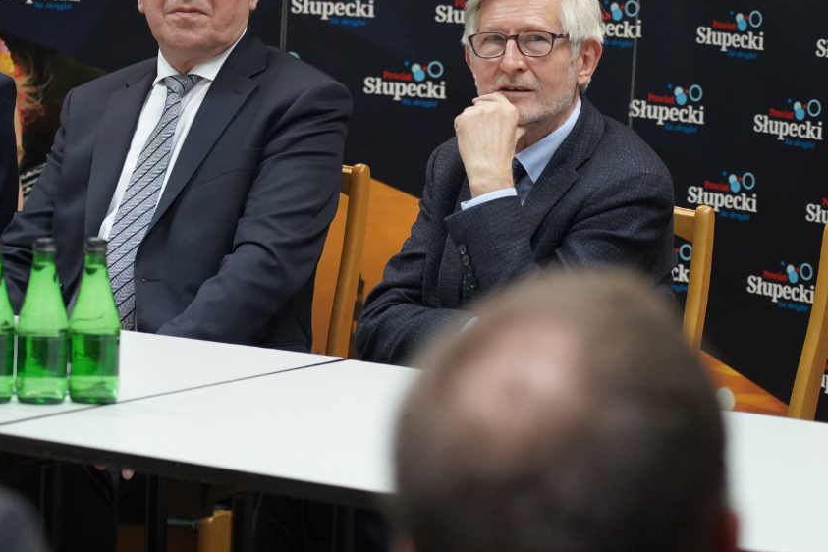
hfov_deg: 12.7
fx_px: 3726
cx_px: 382
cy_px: 209
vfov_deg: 8.5
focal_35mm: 162
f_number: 4
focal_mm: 105
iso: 5000
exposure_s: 1/160
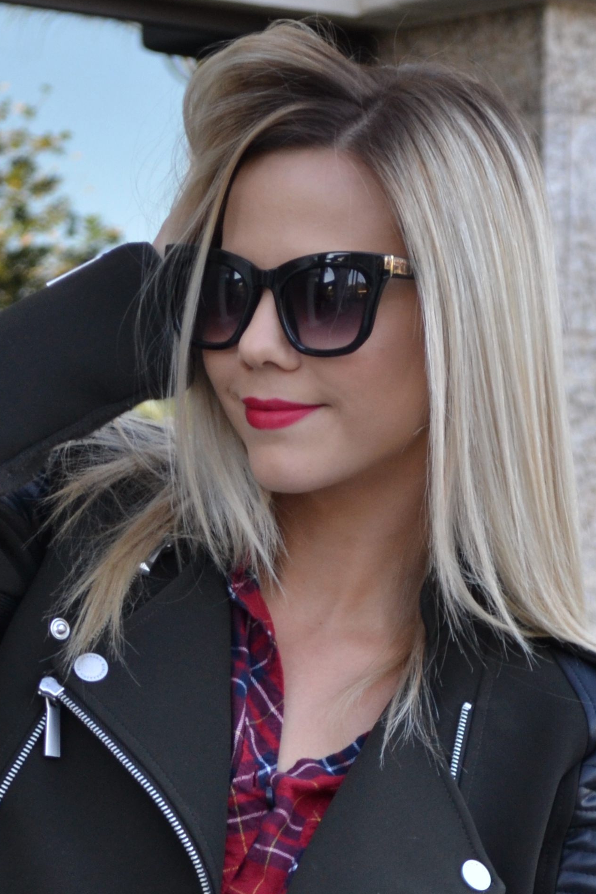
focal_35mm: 167
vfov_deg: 12.1
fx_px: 4148
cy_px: 1045
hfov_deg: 8.2
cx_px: 234
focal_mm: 46
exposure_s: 1/125
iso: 400
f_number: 5.6
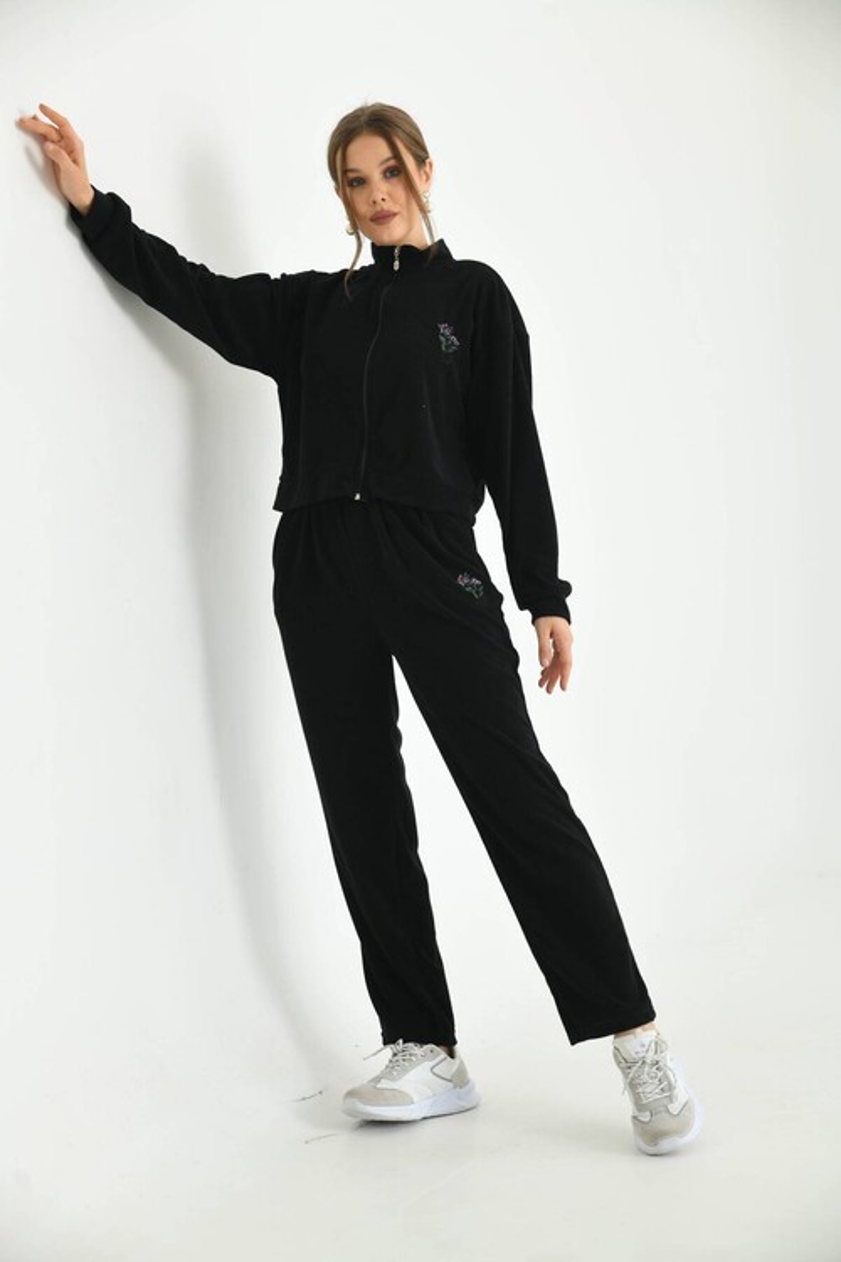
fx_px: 2102
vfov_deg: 33.4
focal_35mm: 60
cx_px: 420
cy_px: 631
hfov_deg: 22.6
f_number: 5.6
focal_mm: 60
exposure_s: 1/125
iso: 160
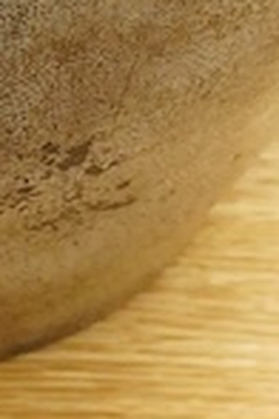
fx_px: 3999
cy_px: -751
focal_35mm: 344
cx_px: -88
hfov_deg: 4.0
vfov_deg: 5.7
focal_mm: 30
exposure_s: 1/160
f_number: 9
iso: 2500
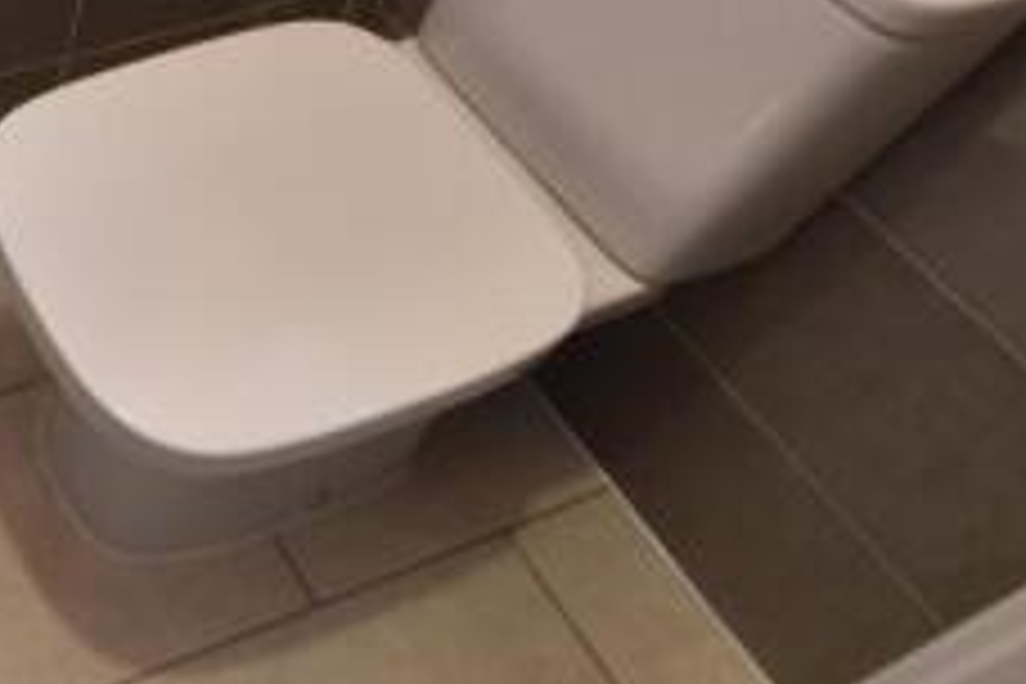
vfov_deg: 28.9
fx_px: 1225
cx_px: -232
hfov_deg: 35.0
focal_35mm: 43
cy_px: -25
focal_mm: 10
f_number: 3.5
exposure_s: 1/15
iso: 180
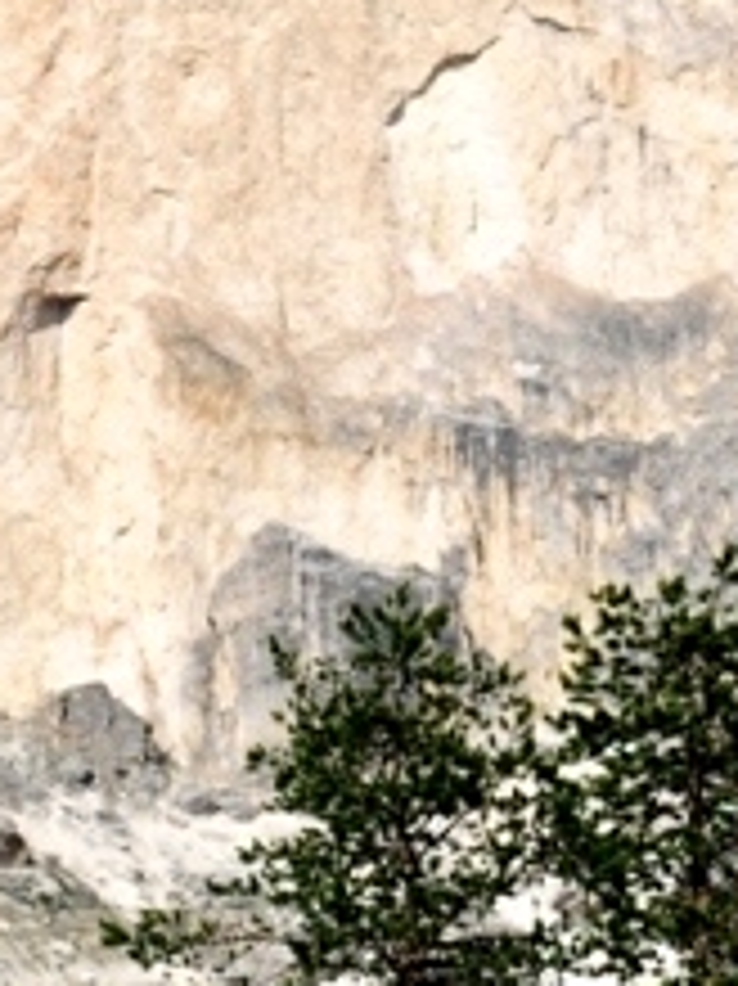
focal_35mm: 290
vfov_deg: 6.8
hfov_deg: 5.1
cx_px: 94
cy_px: 299
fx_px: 8245
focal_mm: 55
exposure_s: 1/320
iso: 100
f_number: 10
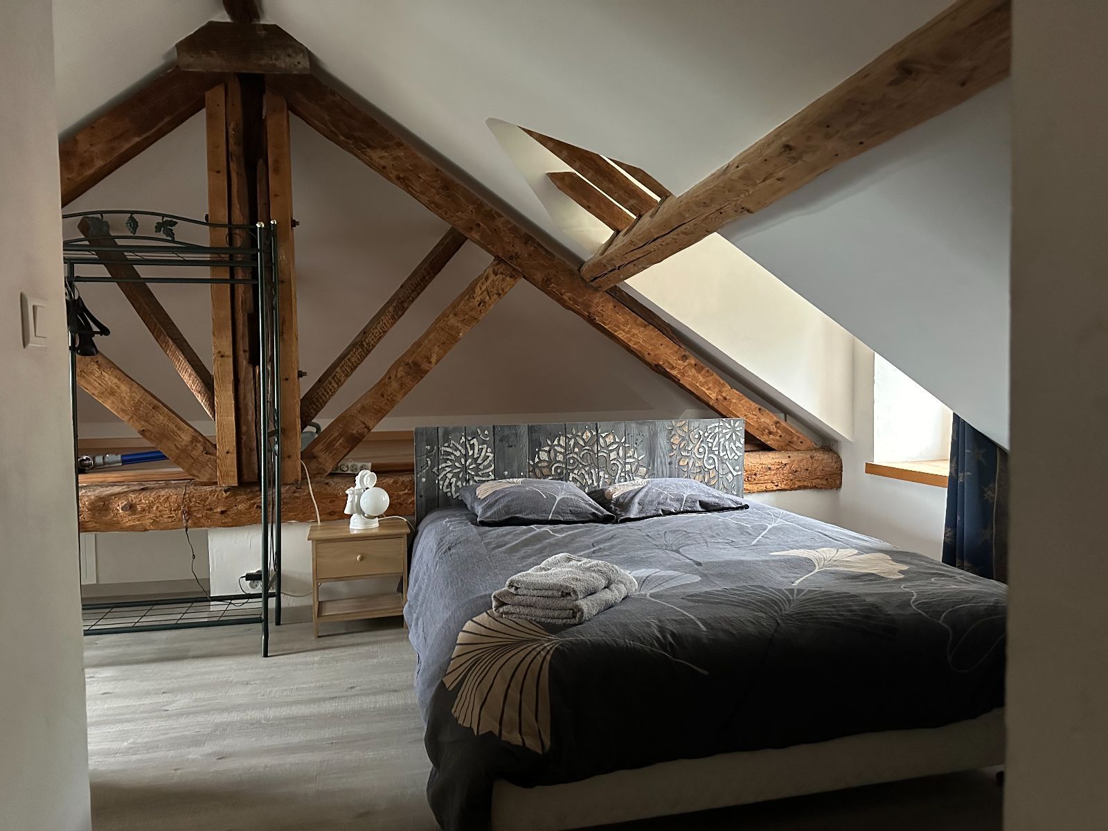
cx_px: 554
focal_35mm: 24
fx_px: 768
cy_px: 416
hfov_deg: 71.6
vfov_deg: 56.8
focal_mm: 6.86
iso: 1000
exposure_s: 1/40
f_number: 1.78
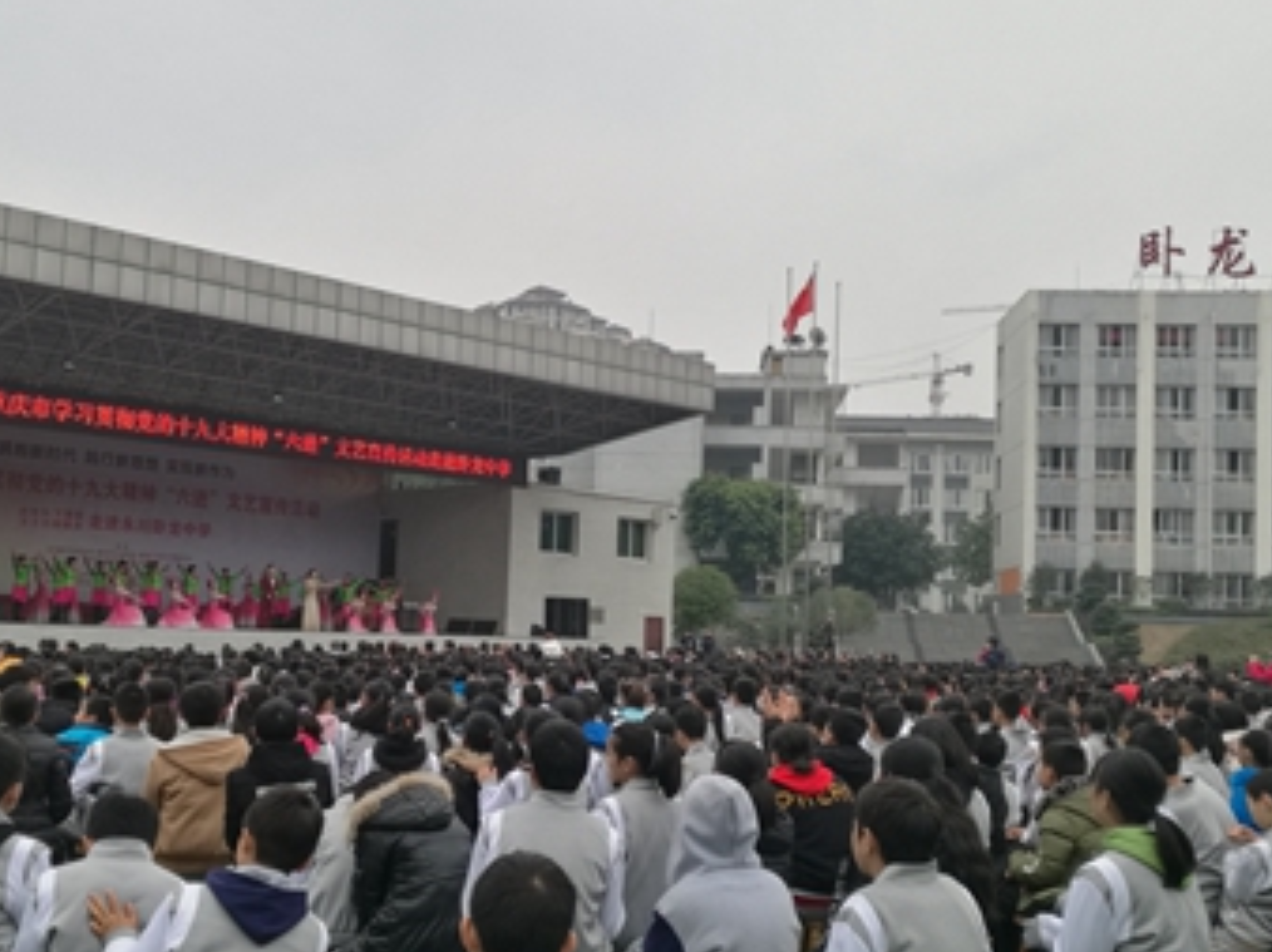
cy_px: 532
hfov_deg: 46.6
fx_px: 1469
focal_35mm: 40
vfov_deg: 35.9
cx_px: 531
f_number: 2
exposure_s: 1/229
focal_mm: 4.04
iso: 50
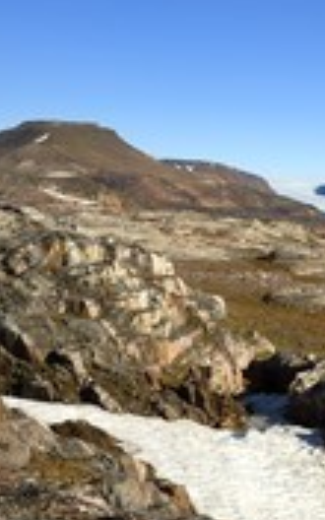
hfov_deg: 15.7
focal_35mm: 78
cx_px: 452
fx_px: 1105
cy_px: 355
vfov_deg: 26.3
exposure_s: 1/250
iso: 200
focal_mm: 32
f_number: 14
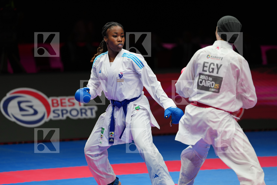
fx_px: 1538
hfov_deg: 10.3
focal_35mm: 200
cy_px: 92
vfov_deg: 6.9
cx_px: 138
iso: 500
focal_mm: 200
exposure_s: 1/1000
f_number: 2.8
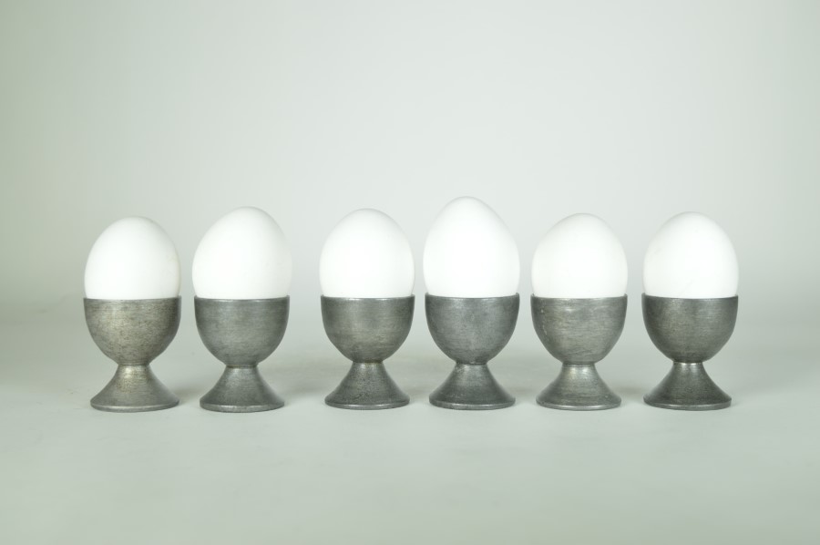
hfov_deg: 38.9
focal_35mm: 51
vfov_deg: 26.4
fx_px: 1160
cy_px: 272
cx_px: 410
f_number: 6.3
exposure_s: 1/160
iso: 100
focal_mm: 34
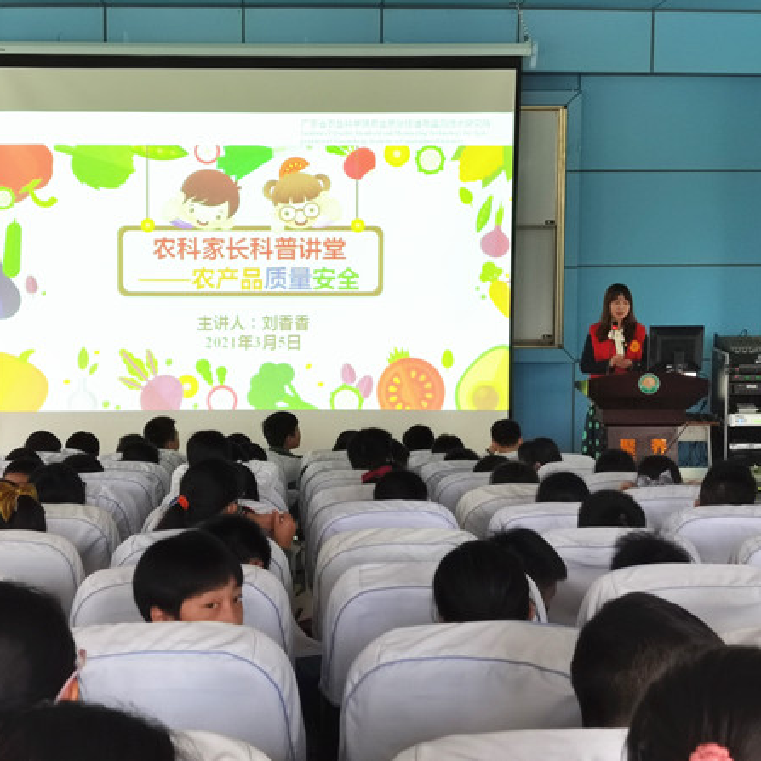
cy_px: 380
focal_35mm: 70
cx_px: 284
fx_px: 1741
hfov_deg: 24.6
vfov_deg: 24.7
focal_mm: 6.71
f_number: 1.9
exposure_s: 1/50
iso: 125
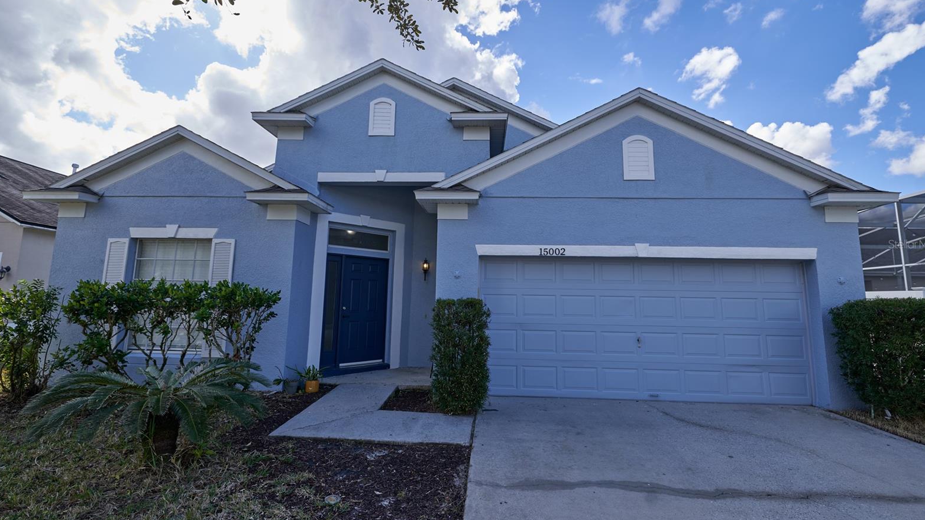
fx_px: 368
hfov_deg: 103.0
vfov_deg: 70.5
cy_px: 244
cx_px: 468
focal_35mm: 15
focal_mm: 14
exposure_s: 1/200
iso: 100
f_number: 5.6
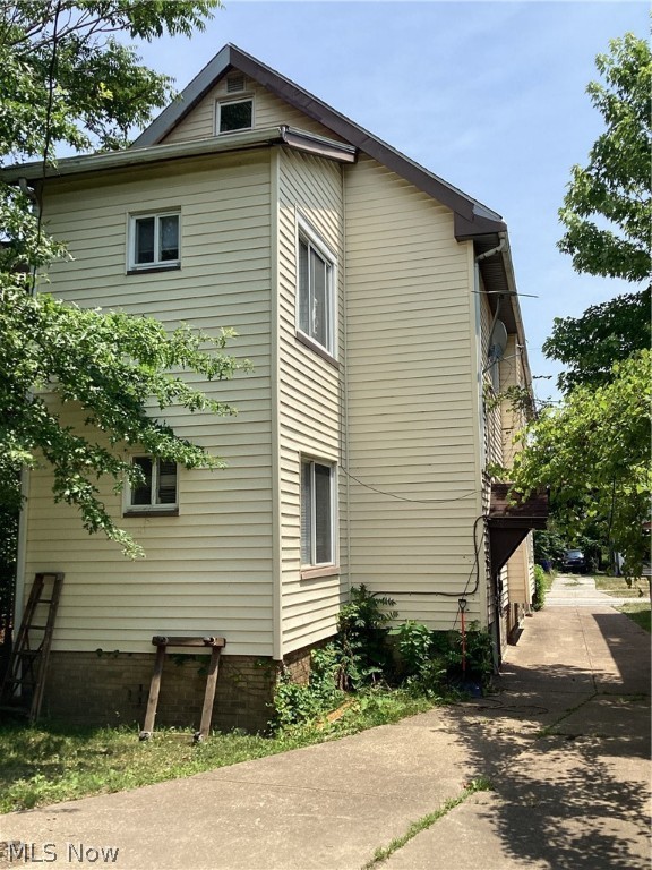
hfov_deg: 45.4
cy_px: 435
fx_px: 779
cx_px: 326
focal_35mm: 31
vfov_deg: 58.4
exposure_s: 1/1148
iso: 25
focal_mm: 3.3
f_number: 2.4
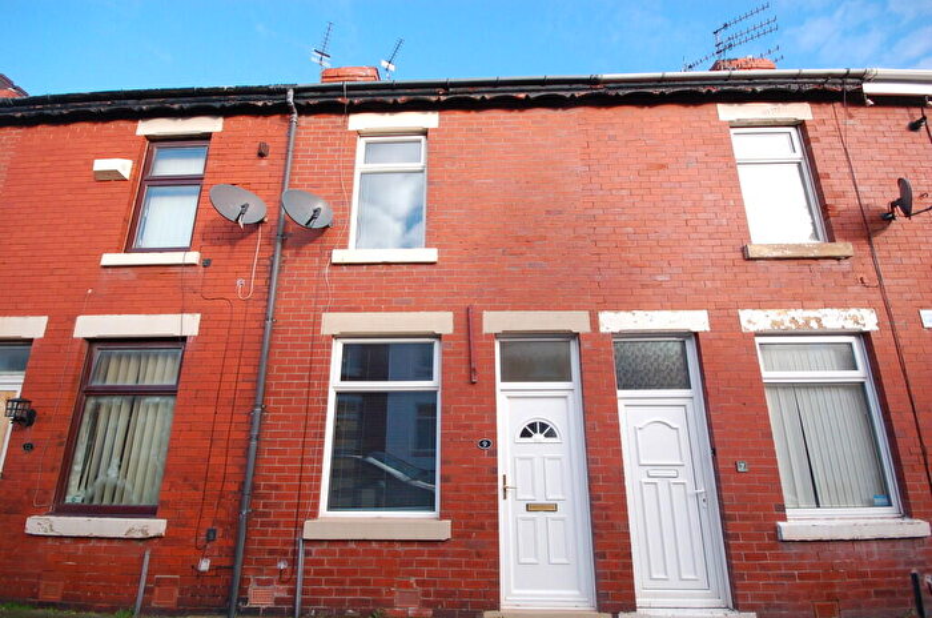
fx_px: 388
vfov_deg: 77.1
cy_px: 309
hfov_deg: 100.5
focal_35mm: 15
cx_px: 466
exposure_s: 1/320
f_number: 9
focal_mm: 10
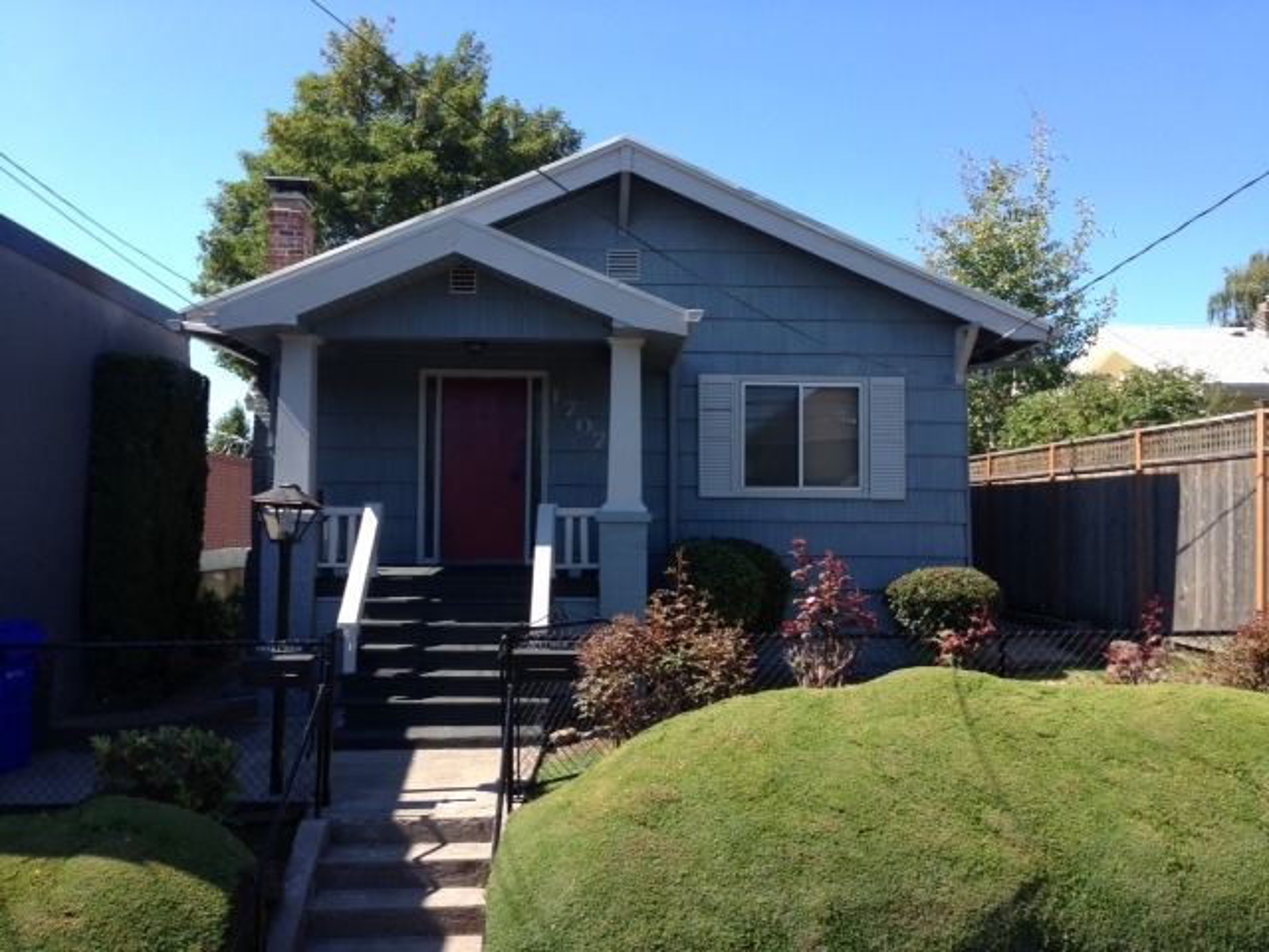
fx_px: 1210
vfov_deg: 42.9
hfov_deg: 55.4
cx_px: 634
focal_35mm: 33
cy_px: 476
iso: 50
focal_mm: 4.13
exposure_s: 1/616
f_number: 2.4
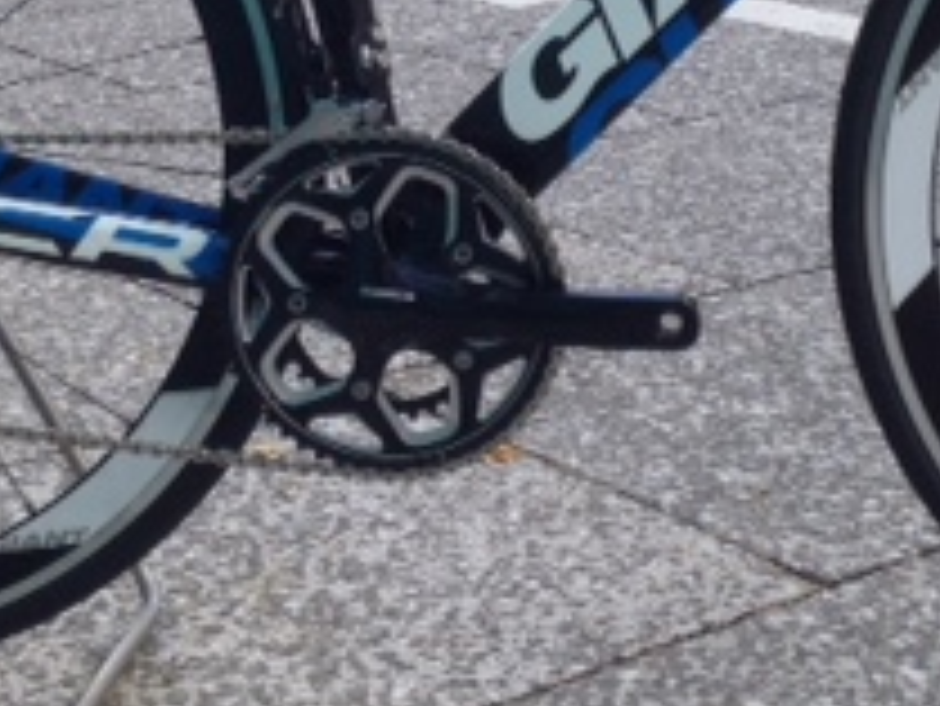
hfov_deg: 19.4
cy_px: -31
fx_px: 2744
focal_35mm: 101
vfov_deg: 14.4
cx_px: 625
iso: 50
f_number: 2.4
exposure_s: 1/135
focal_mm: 4.12
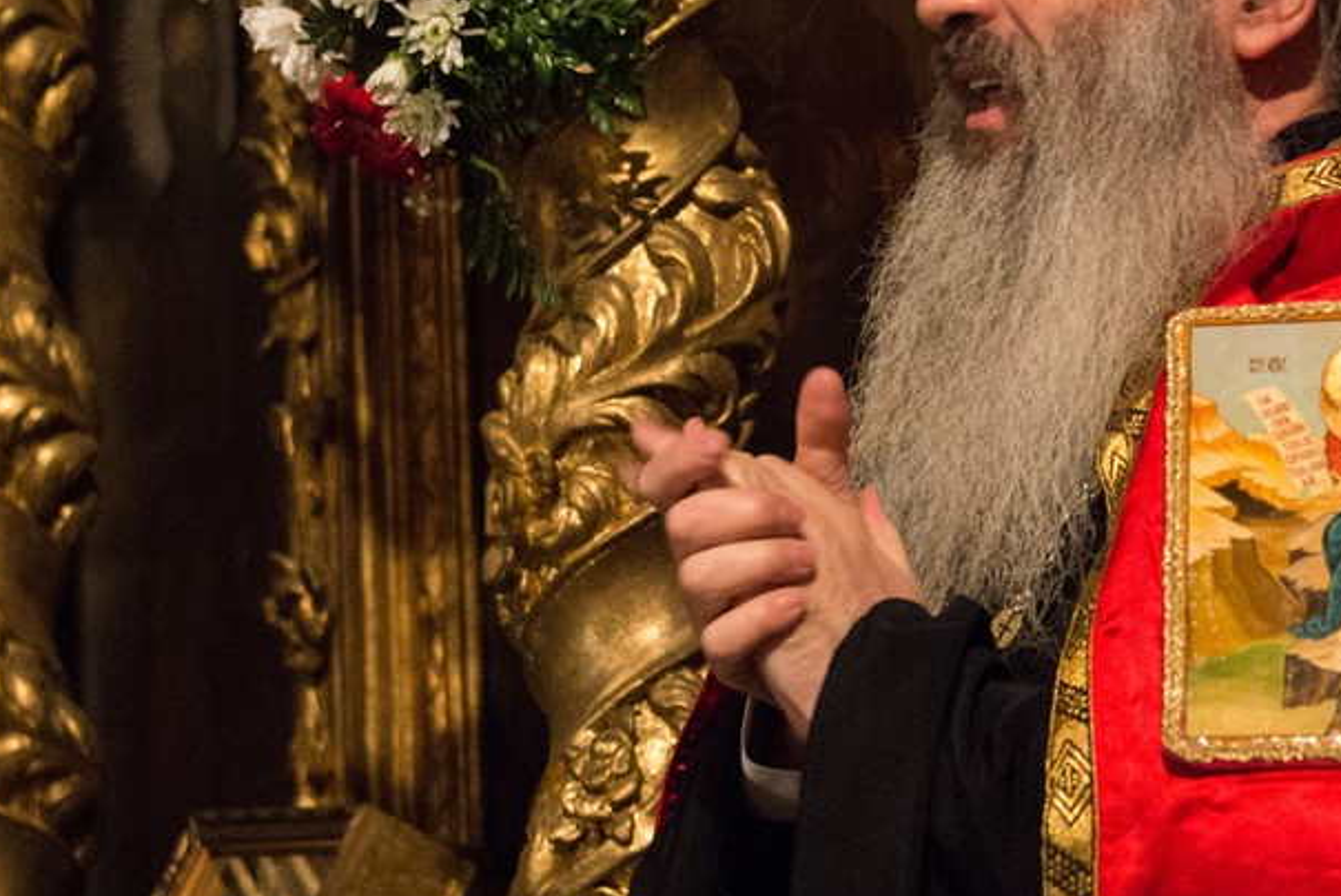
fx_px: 5478
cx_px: 890
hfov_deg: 13.9
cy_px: 264
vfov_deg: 9.3
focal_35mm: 147
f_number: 4.8
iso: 4000
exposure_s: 1/40
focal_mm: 62
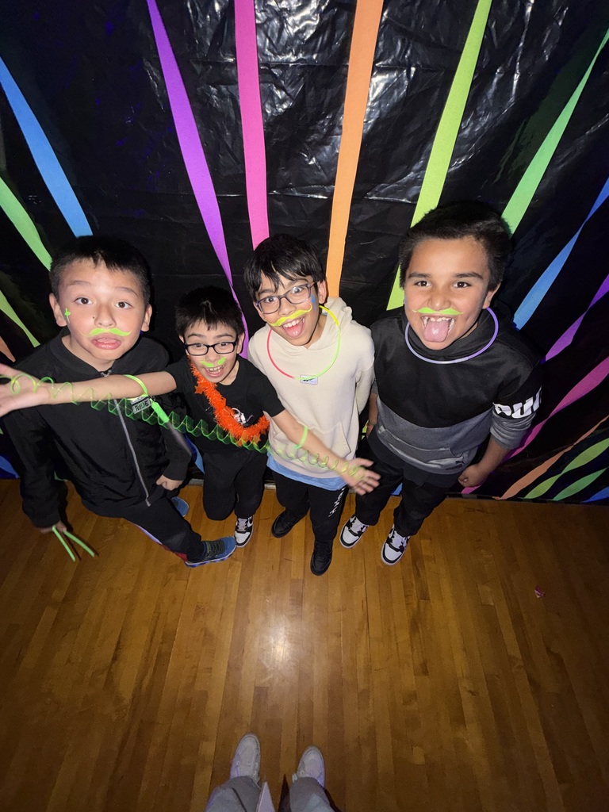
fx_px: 328
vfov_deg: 102.1
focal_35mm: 14
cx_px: 304
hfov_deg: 85.7
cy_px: 406
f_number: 2.2
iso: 100
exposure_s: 1/22
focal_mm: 2.22
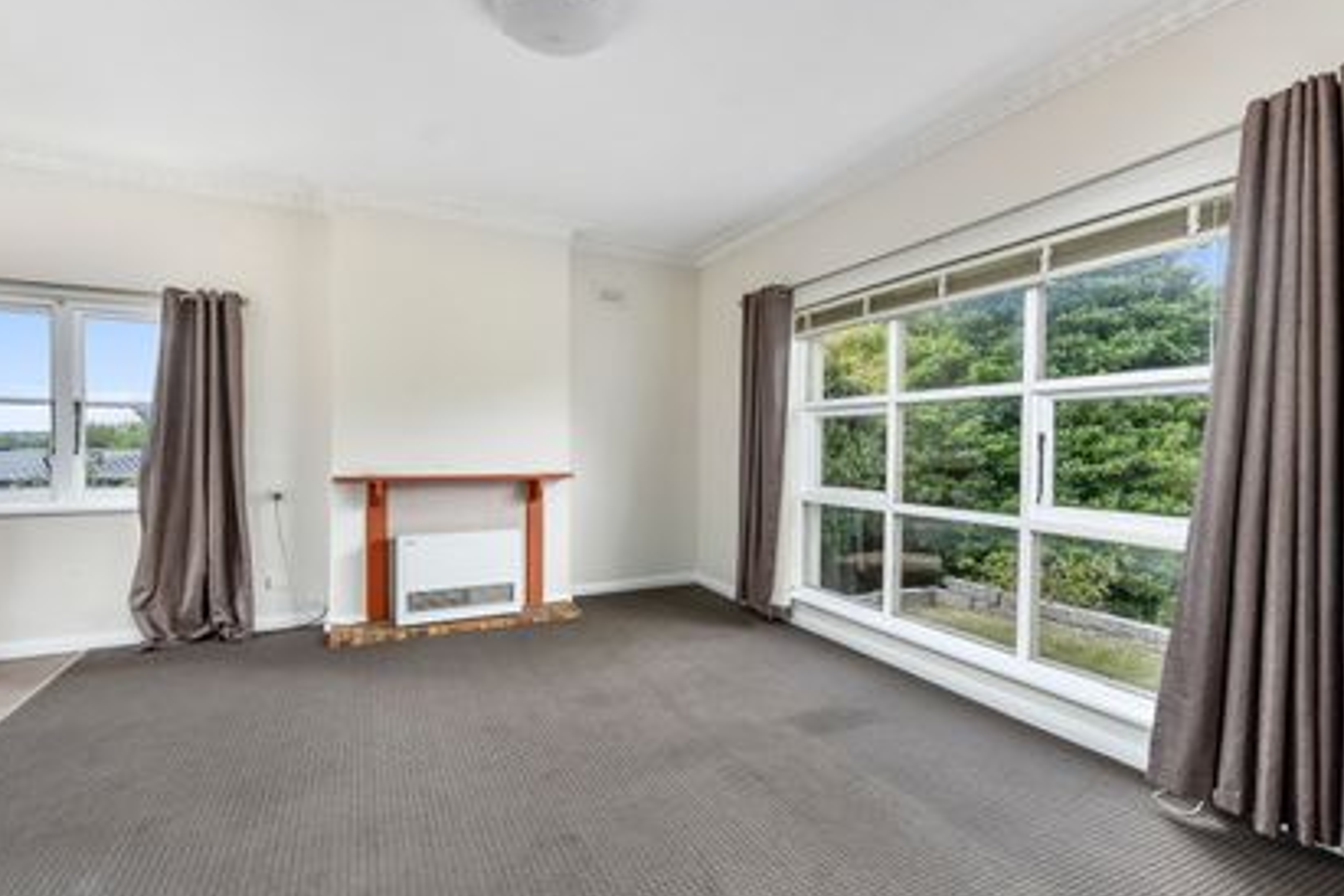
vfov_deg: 73.7
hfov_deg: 96.7
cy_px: 469
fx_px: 597
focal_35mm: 16
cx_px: 674
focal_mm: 14
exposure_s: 1/5
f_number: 11
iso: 125
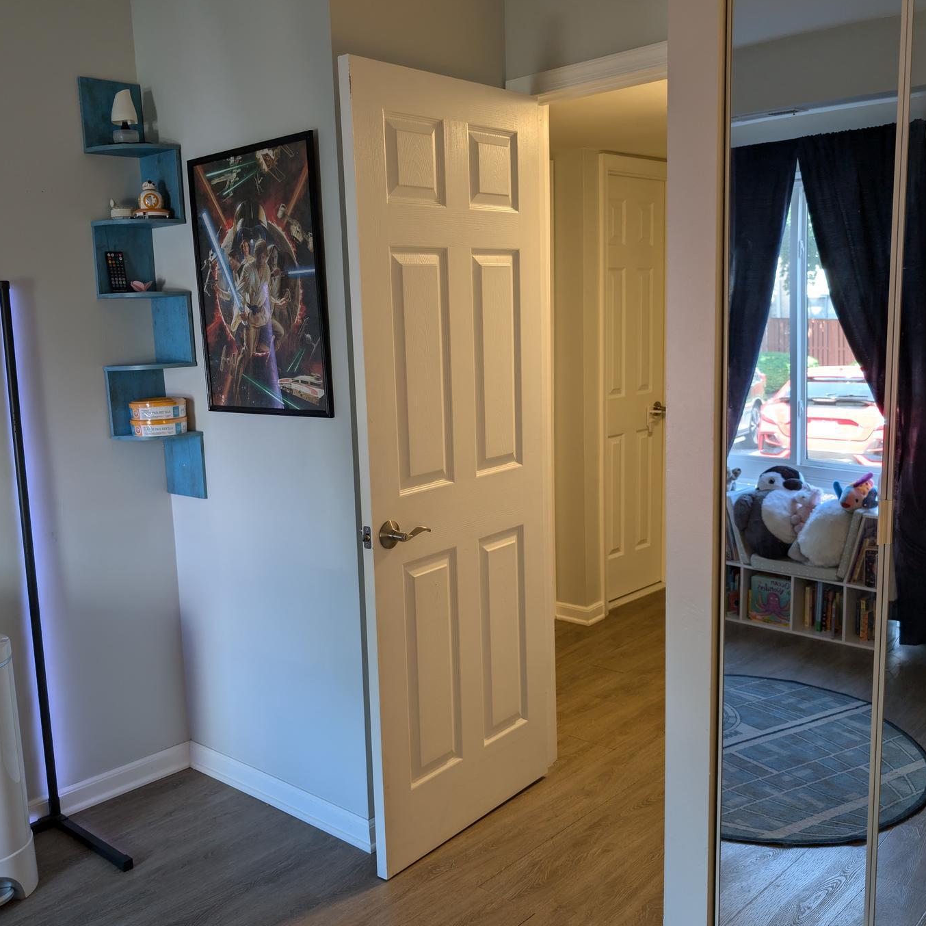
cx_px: 384
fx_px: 968
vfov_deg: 51.1
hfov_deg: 50.9
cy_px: 499
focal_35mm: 32
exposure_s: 1/120
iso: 82
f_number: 1.68
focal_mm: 6.9
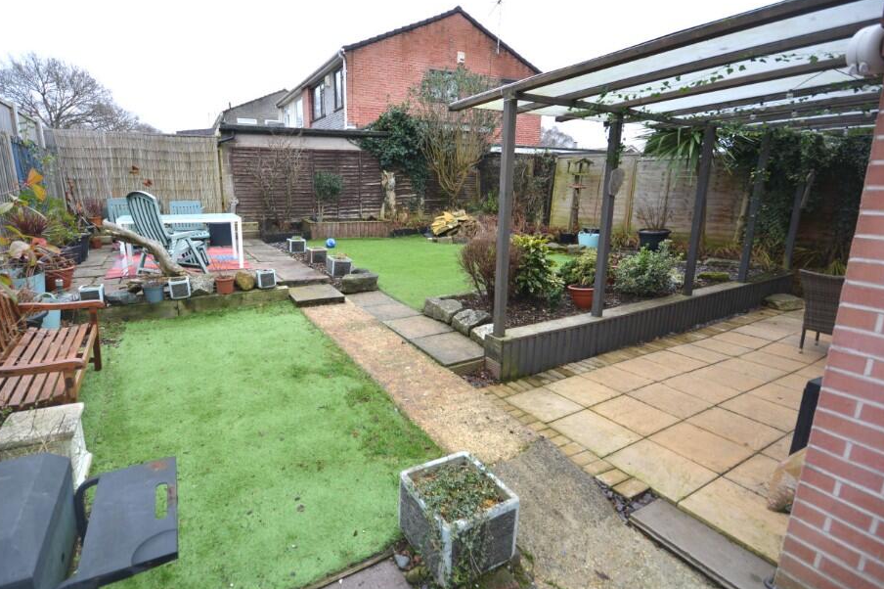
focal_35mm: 17
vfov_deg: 70.4
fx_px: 417
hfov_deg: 92.9
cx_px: 394
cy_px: 290
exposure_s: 1/125
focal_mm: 10
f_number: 5.6
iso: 220
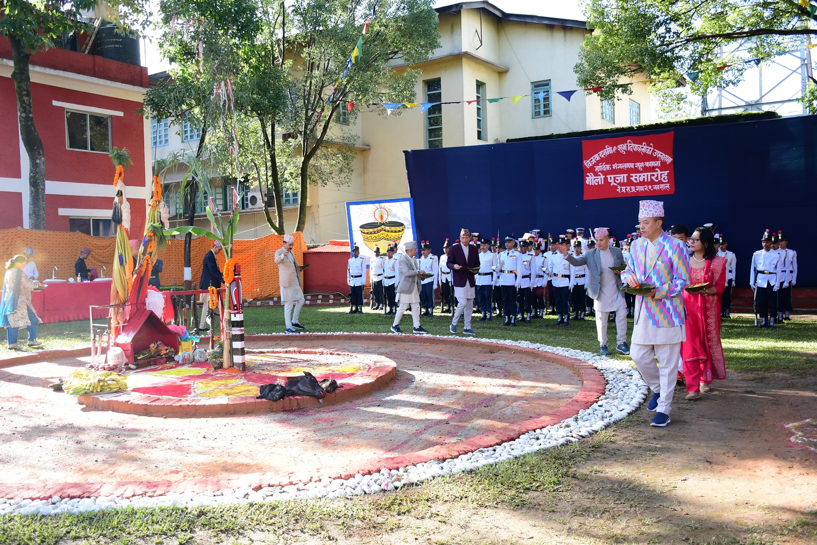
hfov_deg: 61.9
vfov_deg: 43.6
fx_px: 681
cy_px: 272
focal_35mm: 30
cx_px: 408
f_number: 3.5
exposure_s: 1/250
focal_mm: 20
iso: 320
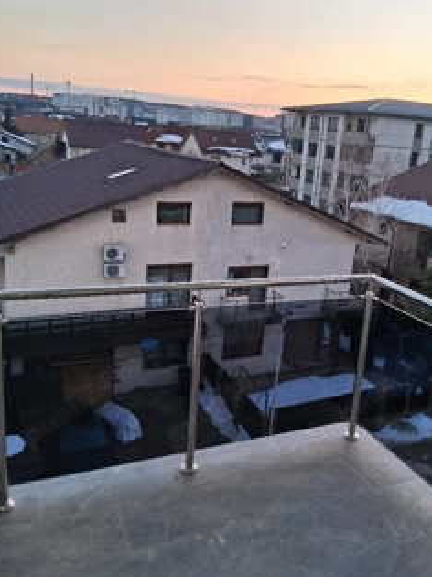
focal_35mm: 33
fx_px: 549
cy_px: 278
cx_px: 262
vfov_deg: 55.4
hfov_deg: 42.7
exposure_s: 1/100
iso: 40
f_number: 1.8
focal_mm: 3.98
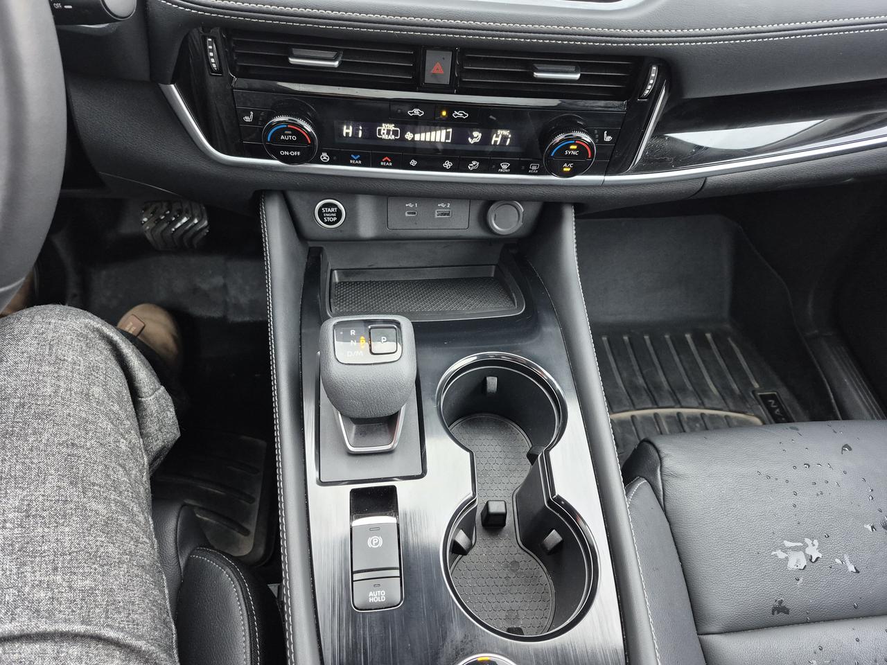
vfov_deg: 58.9
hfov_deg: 73.9
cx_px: 444
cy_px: 332
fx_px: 589
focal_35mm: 23
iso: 500
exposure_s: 1/83
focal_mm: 5.4
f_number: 1.8
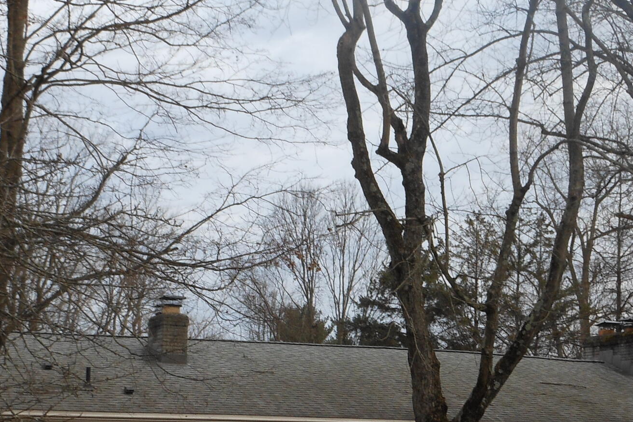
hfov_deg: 21.9
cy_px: 300
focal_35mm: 93
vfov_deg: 14.7
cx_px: 315
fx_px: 1635
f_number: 4.3
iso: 80
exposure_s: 1/50
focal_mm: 6.9
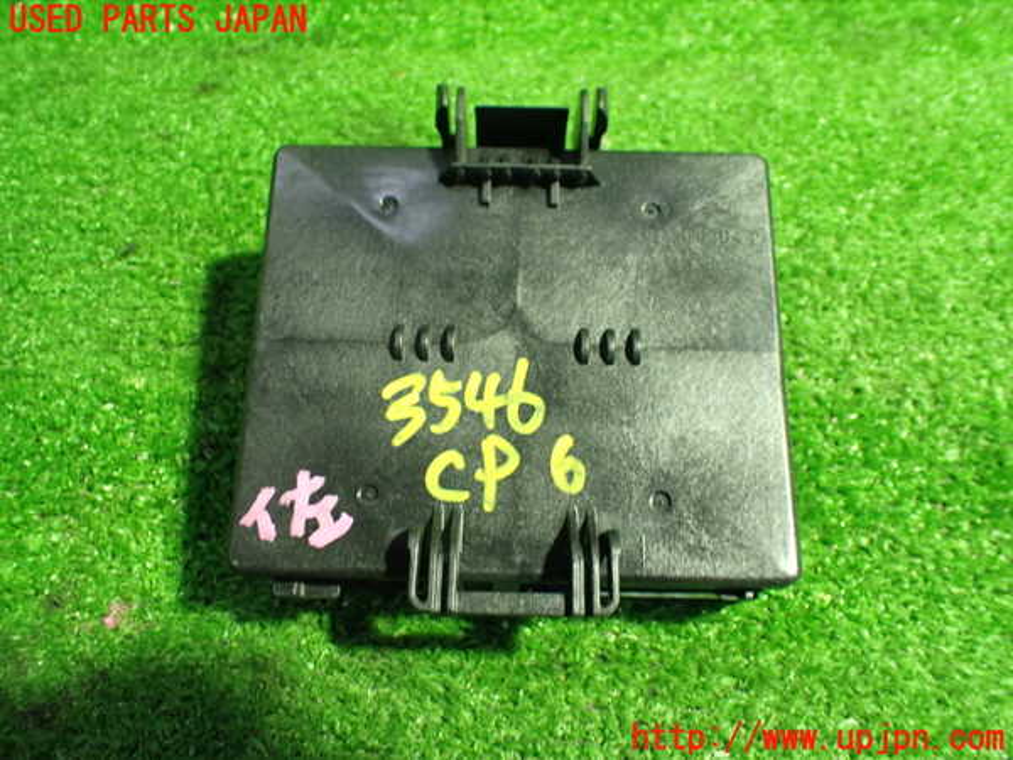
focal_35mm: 30
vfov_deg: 46.8
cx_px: 506
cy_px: 380
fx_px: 878
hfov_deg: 60.0
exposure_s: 1/50
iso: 800
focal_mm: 5.4
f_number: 2.3
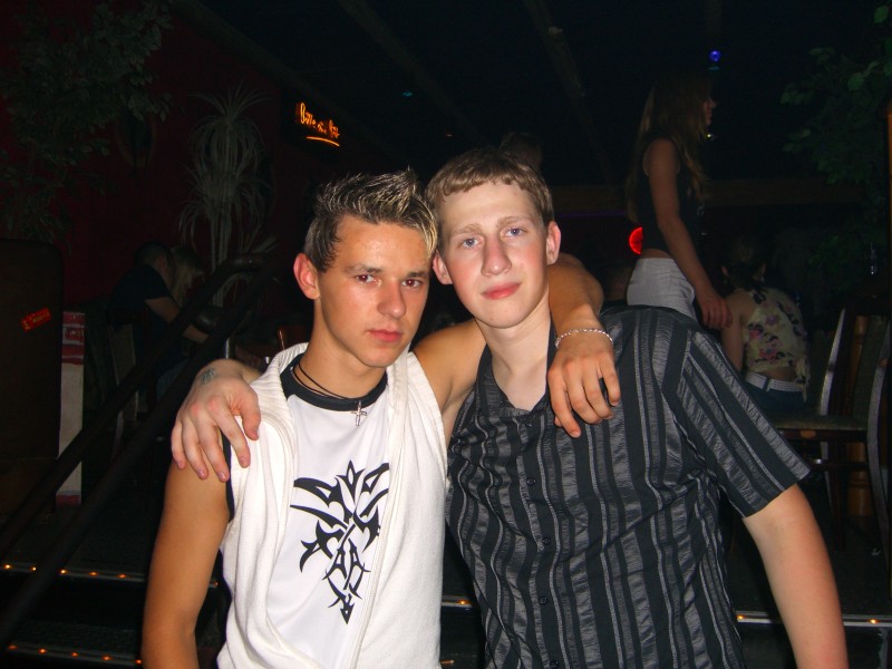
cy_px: 334
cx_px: 446
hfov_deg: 49.0
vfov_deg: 37.7
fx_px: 979
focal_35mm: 38
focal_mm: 7.9
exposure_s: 1/60
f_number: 2.8
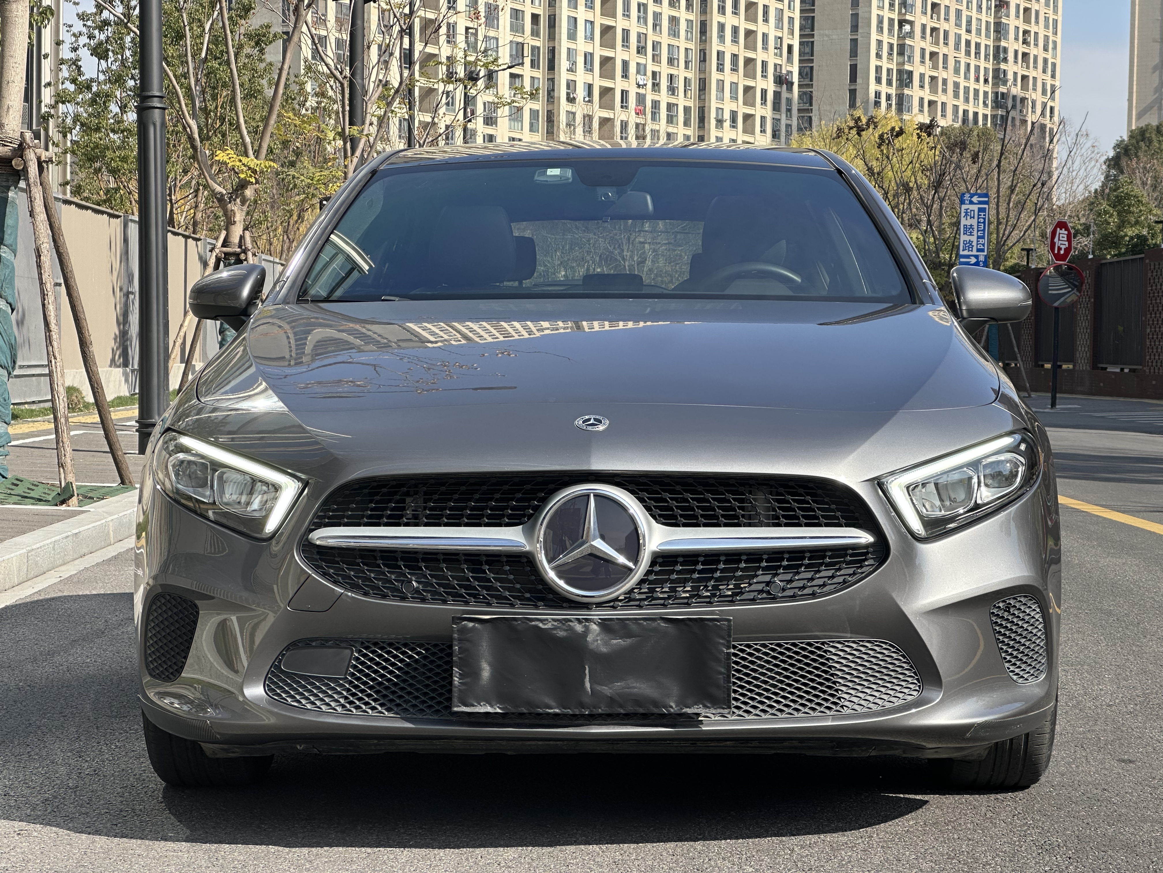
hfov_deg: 25.3
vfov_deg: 19.1
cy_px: 436
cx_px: 582
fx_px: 2587
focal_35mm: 77
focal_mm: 9
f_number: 2.8
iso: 32
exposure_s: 1/513
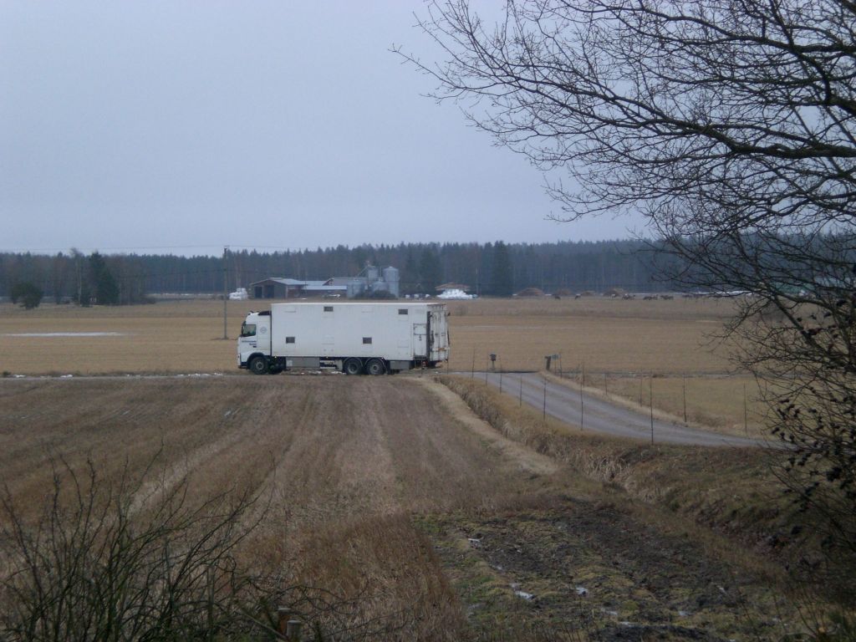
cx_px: 428
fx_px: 2819
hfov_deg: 17.3
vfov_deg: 13.0
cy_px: 321
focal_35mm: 114
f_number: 5.9
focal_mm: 18.9
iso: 200
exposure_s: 1/125
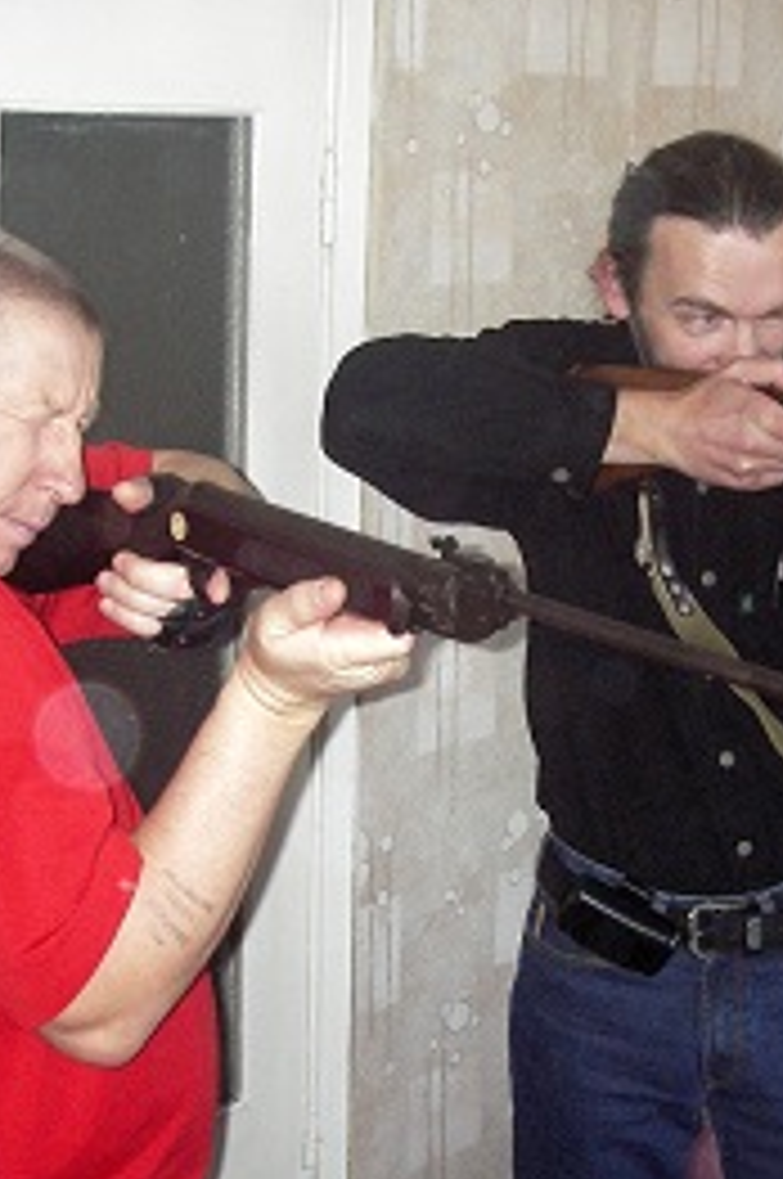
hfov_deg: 21.8
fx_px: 2028
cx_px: 504
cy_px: 666
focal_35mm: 62
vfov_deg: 32.4
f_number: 3.3
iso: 160
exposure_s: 1/30
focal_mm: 6.3
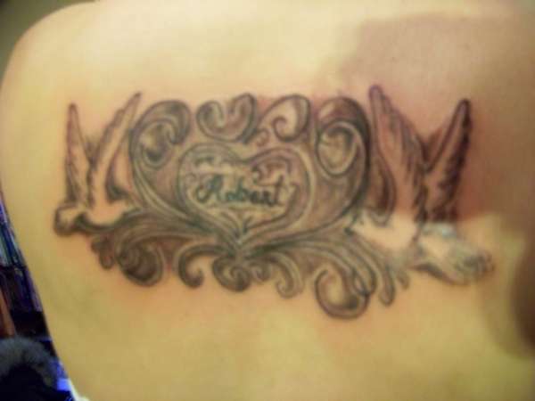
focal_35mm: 36
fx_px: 556
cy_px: 200
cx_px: 268
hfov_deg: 51.4
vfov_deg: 39.7
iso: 400
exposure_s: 1/3.2
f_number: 2.8
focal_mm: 5.85
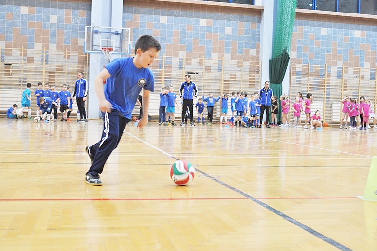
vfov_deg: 28.3
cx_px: 188
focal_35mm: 48
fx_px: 497
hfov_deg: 41.5
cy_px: 124
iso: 500
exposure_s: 1/100
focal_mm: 31
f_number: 2.8
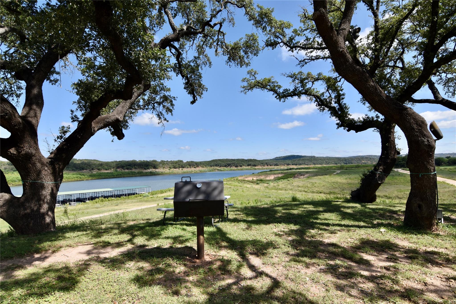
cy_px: 152
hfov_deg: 95.0
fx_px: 209
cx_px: 228
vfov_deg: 72.0
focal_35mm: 16
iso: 200
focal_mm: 11
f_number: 9
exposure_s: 1/320
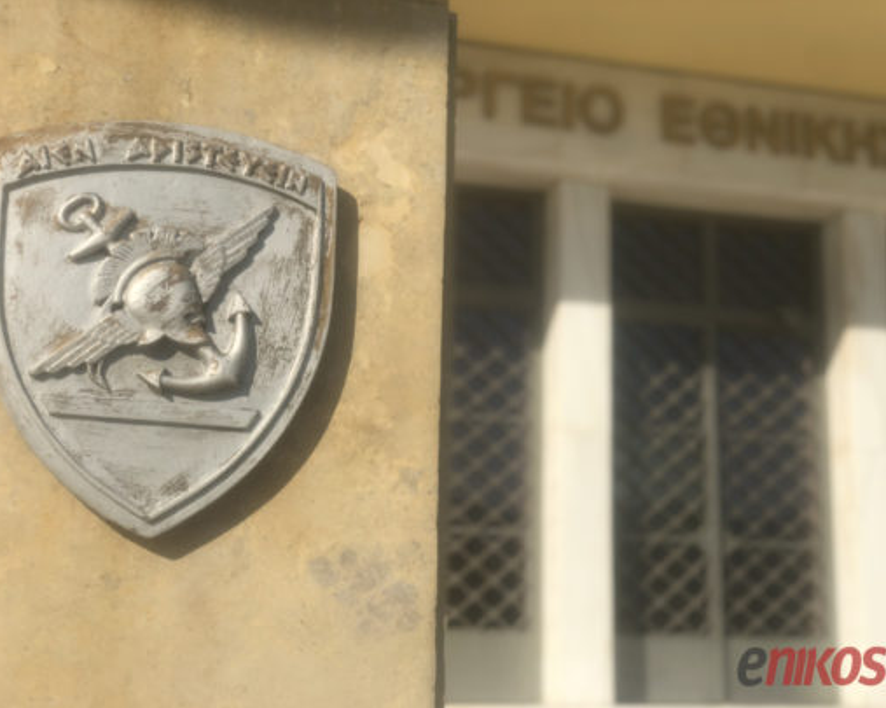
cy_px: 357
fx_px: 1441
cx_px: 473
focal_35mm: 55
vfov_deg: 27.6
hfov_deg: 34.2
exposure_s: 1/2404
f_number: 2.4
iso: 16
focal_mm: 6
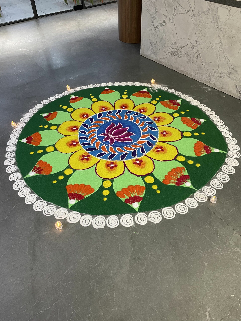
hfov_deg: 53.1
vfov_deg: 67.3
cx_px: 120
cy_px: 160
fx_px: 241
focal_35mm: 26
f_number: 1.6
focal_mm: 4.2
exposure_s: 1/50
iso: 100
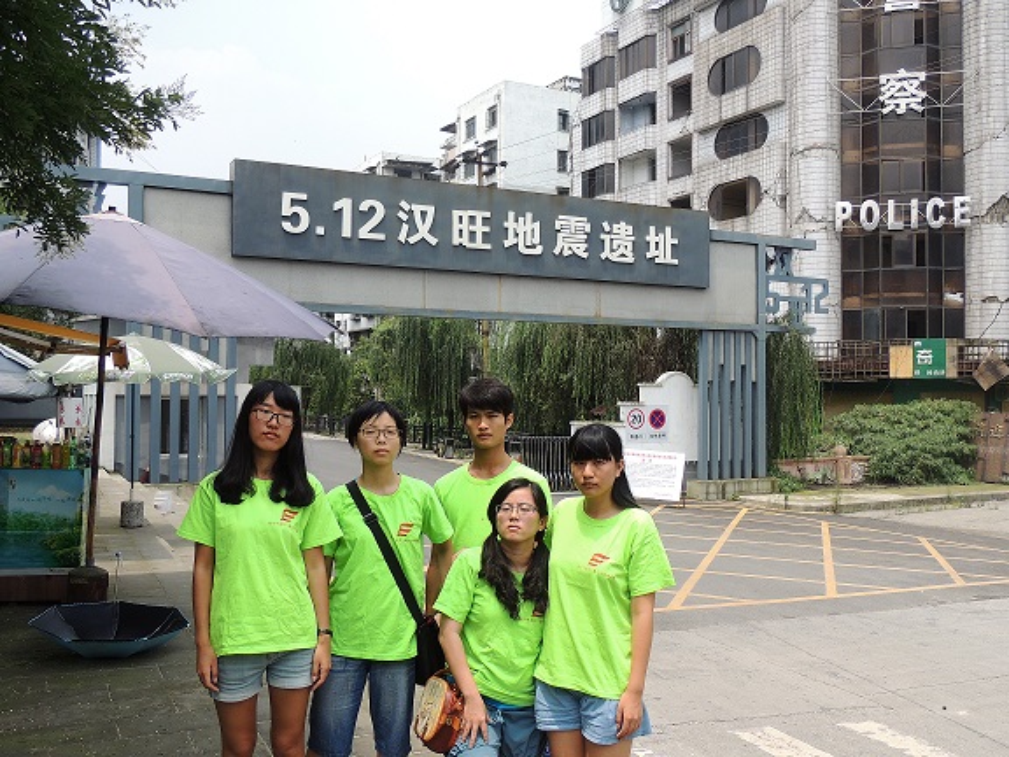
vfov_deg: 42.9
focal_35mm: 33
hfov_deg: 55.4
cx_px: 504
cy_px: 378
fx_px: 962
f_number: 3.2
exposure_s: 1/800
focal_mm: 5.8
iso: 100
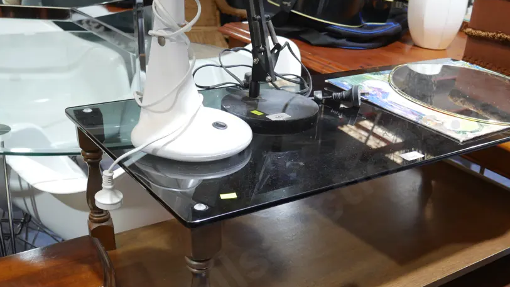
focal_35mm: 44
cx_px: 307
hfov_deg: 46.1
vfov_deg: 26.7
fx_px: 595
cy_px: 223
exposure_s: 1/60
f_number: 3.6
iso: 500
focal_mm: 16
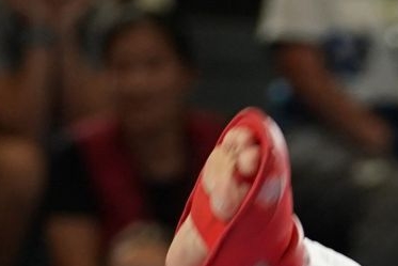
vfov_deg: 1.2
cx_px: 595
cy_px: 556
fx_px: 13116
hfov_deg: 1.7
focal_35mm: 1186
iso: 1250
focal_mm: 164
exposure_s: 1/1000
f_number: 2.8
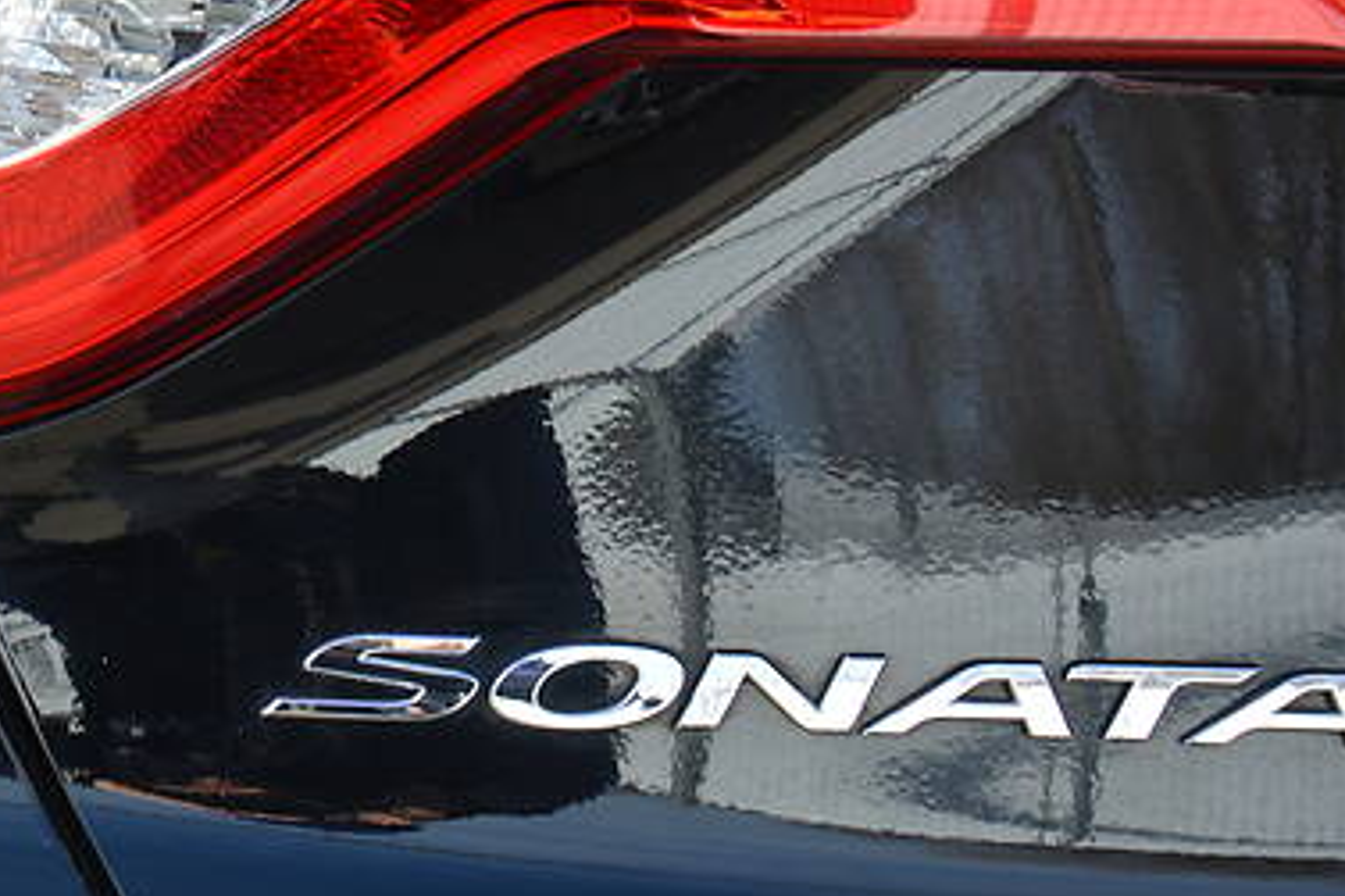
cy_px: 5
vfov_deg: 11.2
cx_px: -46
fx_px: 4518
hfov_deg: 16.5
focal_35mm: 121
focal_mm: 38
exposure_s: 1/80
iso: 100
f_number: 8
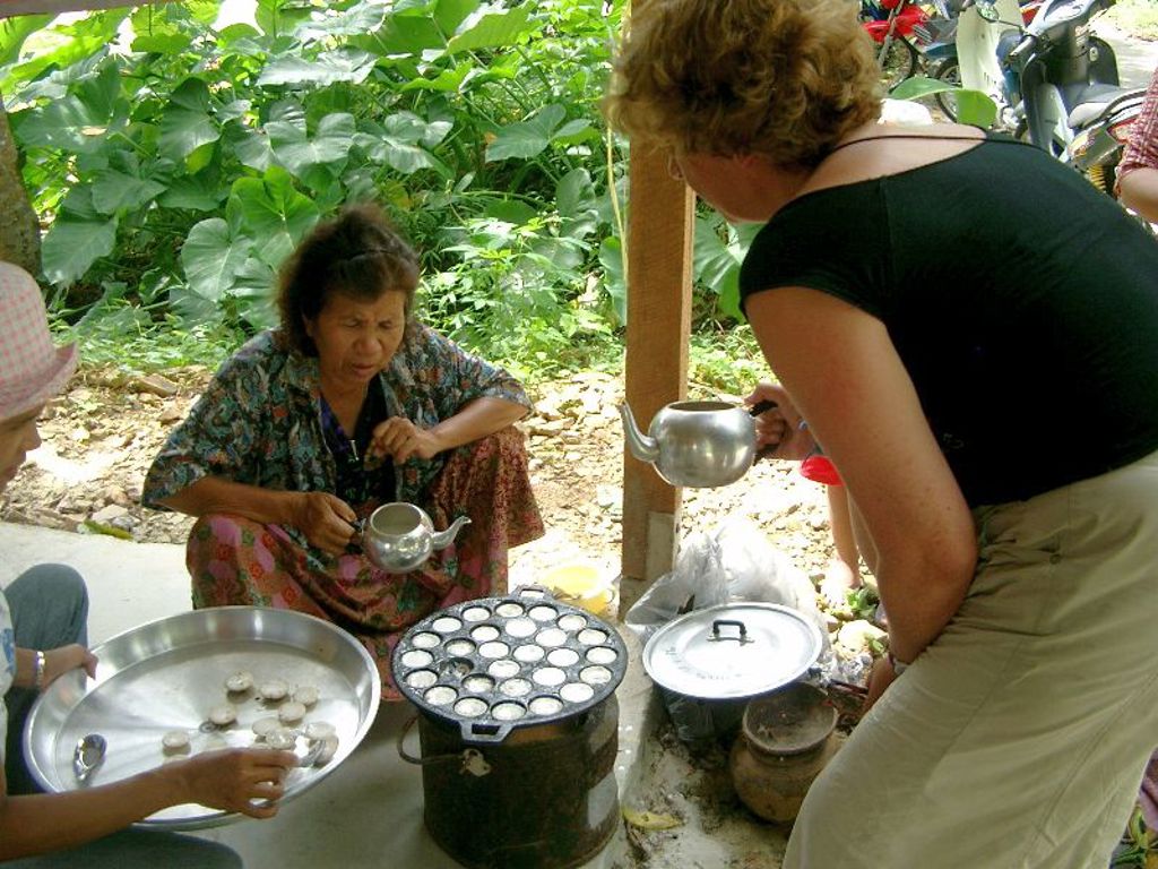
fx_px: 1238
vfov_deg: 38.7
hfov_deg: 50.1
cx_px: 579
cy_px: 434
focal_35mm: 37
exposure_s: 1/200
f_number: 2.6
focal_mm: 7.6
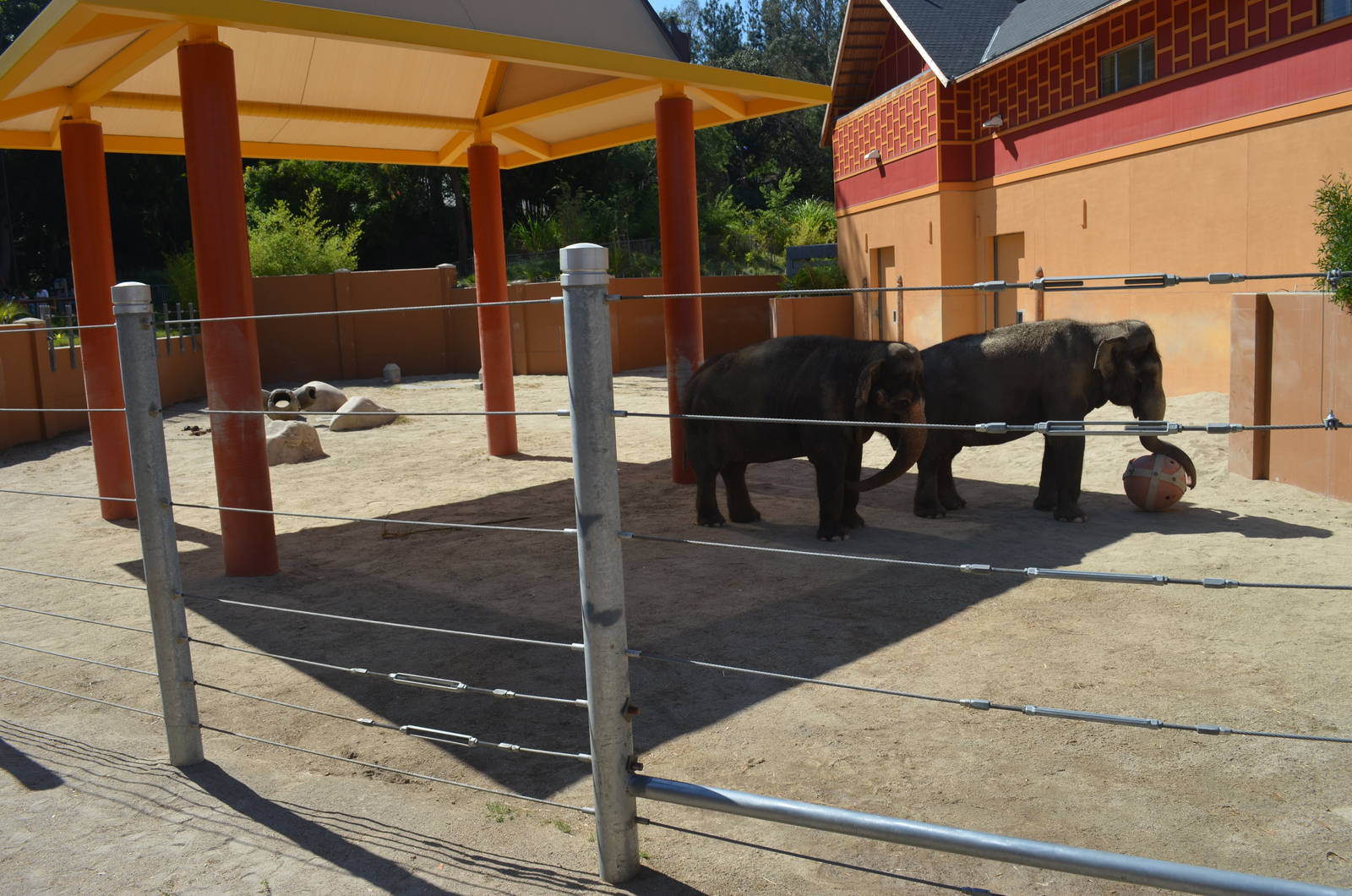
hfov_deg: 67.5
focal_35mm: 27
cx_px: 676
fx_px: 1012
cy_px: 448
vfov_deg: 47.7
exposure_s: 1/250
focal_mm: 18
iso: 100
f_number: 8
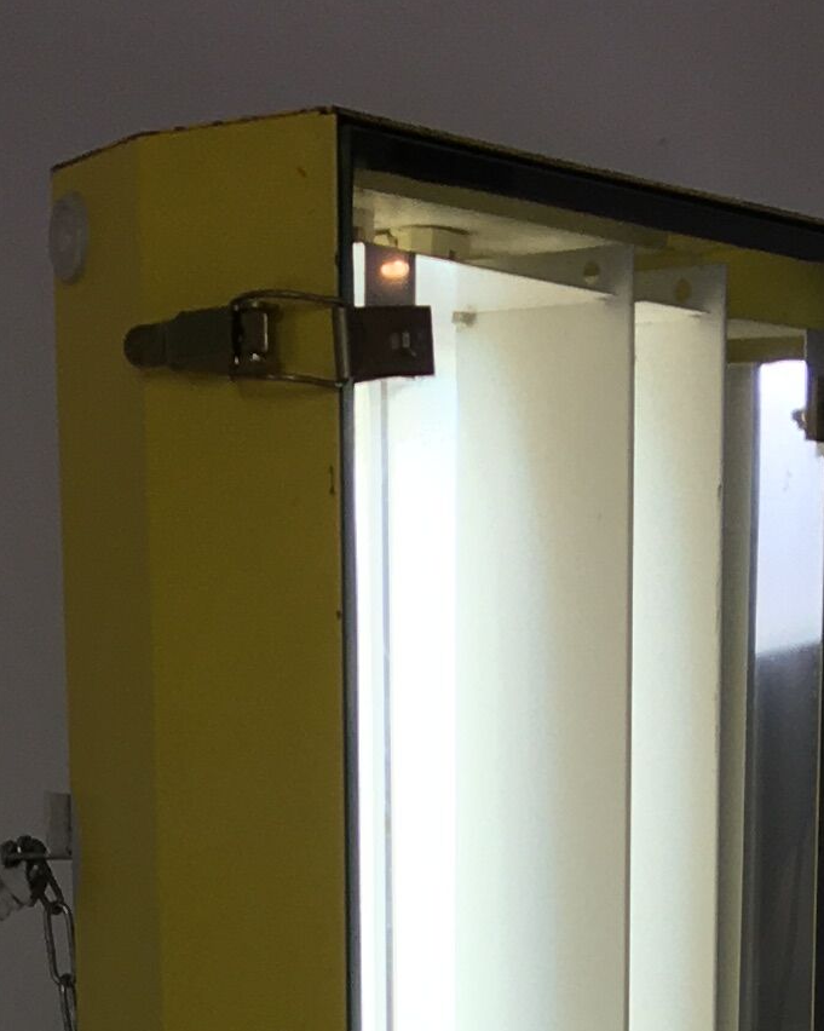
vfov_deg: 12.4
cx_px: 489
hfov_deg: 11.5
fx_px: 4087
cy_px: 2182
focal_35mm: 134
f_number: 2.2
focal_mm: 4.15
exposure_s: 1/100
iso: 25
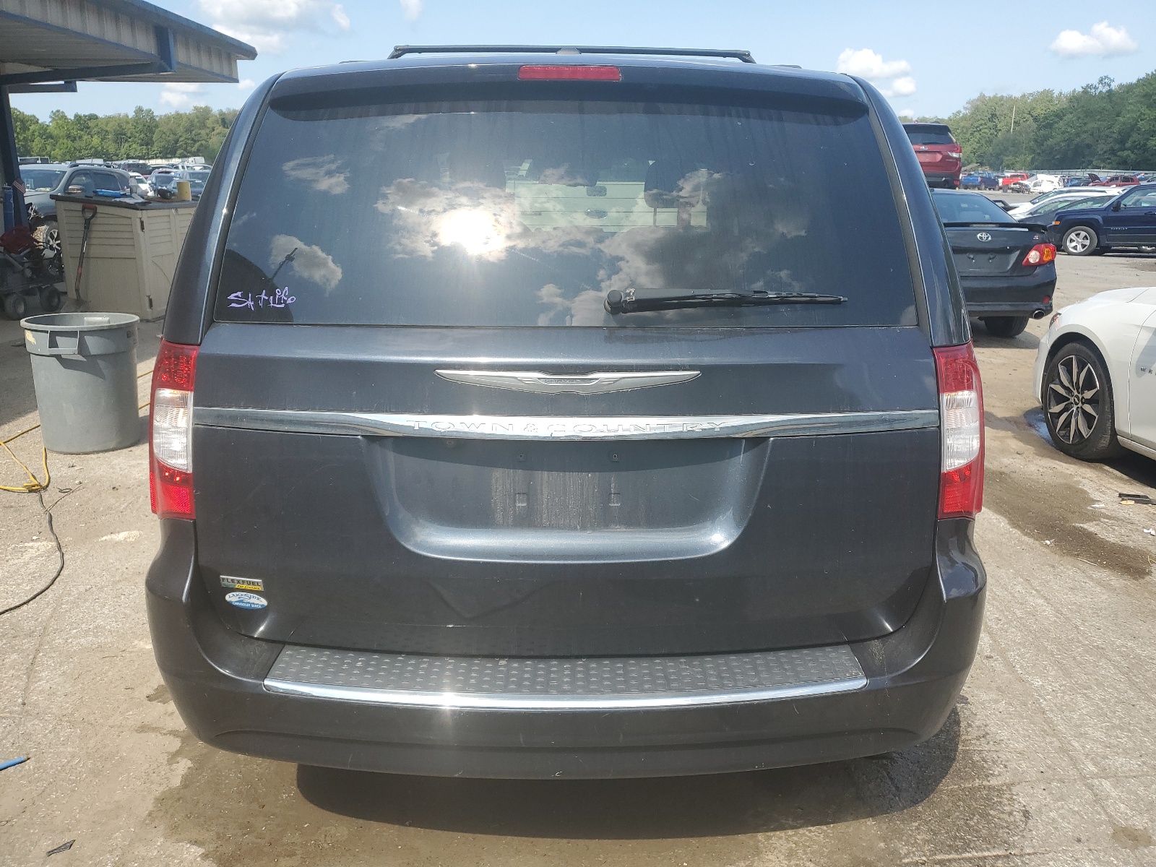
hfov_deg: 67.3
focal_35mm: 26
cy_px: 434
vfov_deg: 53.1
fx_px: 868
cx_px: 578
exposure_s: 1/1667
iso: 50
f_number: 1.5
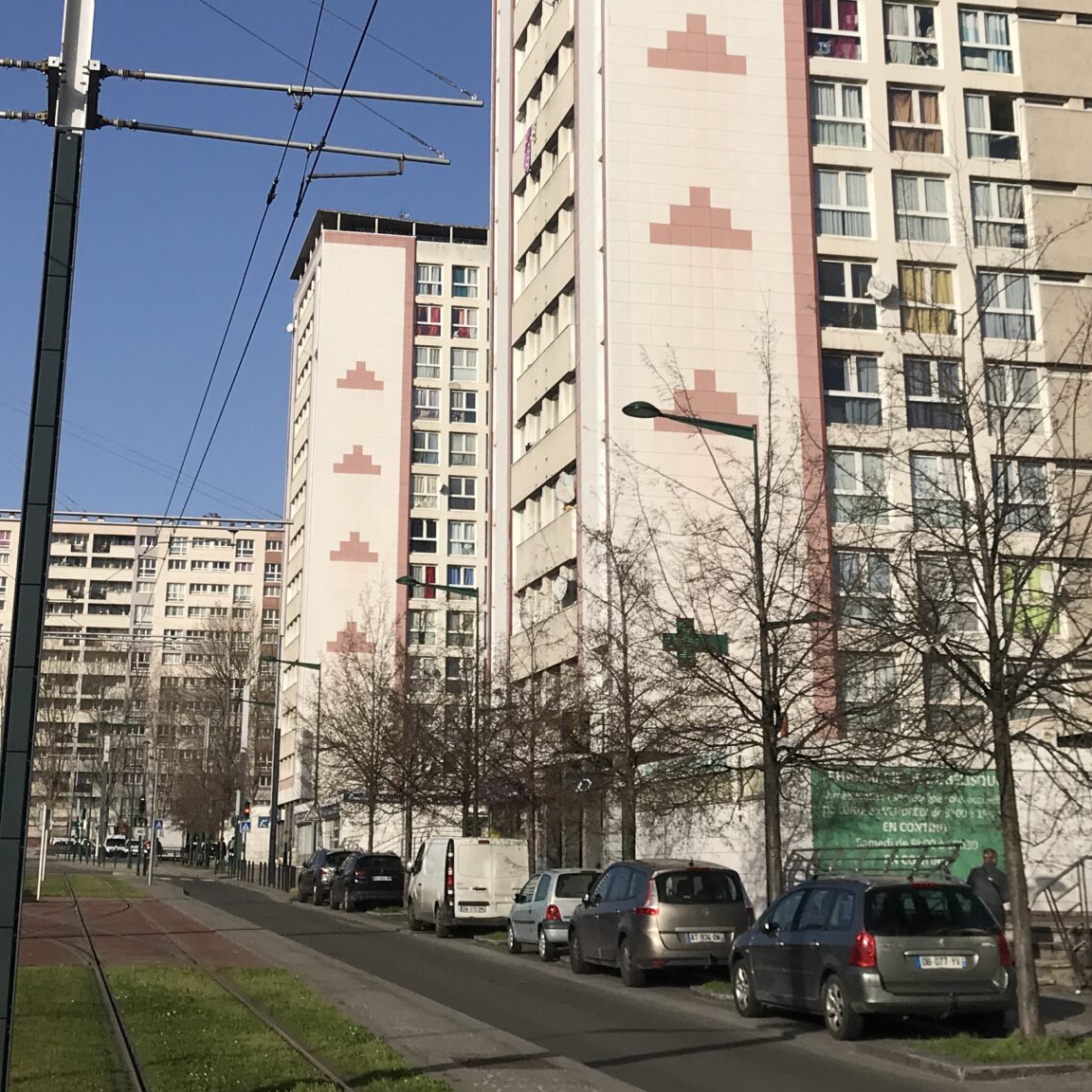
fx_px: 1963
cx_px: 460
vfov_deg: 30.3
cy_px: 219
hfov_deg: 31.0
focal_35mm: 55
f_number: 1.8
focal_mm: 3.99
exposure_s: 1/4808
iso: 25
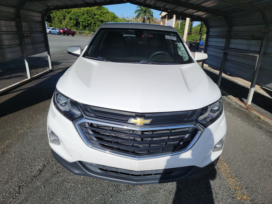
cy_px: 102
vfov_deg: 56.8
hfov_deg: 71.6
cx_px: 136
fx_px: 189
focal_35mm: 24
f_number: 1.8
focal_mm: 6.7
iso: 50
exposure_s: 1/1488
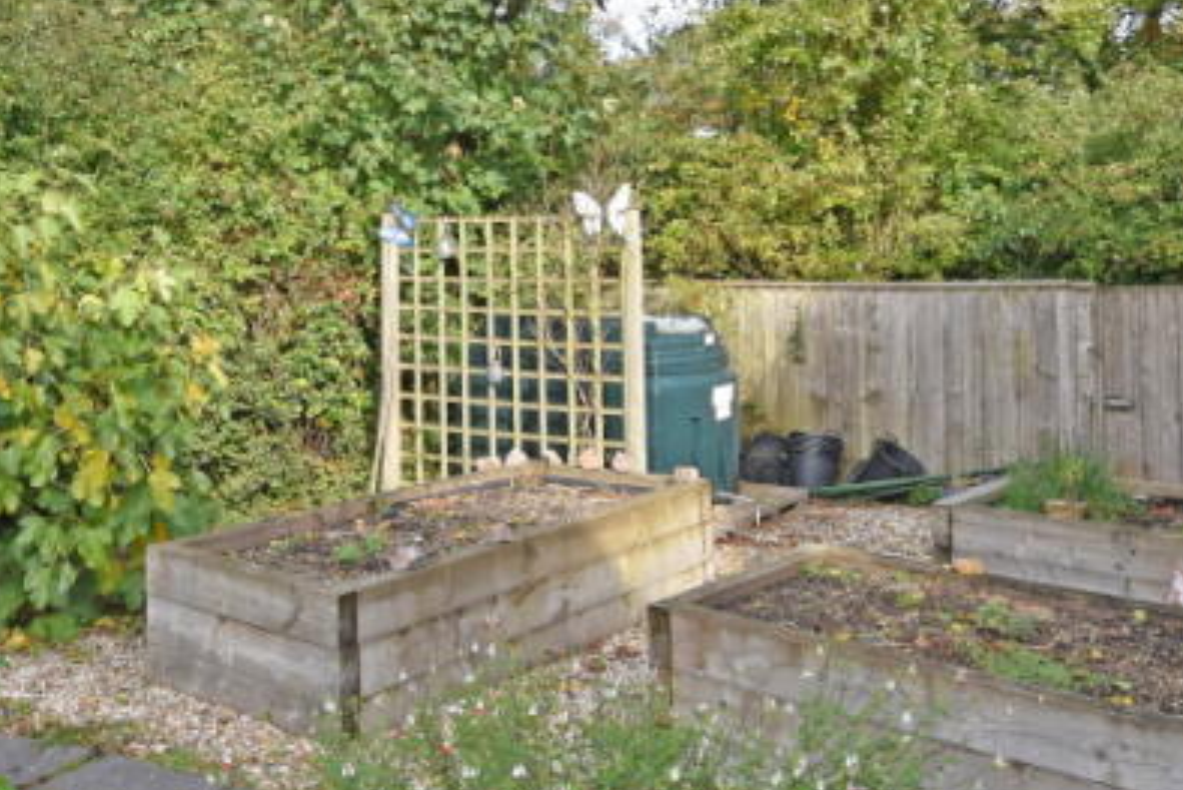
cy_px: 179
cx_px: 462
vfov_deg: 33.4
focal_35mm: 39
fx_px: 1282
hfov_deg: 49.2
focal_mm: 10
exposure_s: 1/250
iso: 200
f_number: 5.6
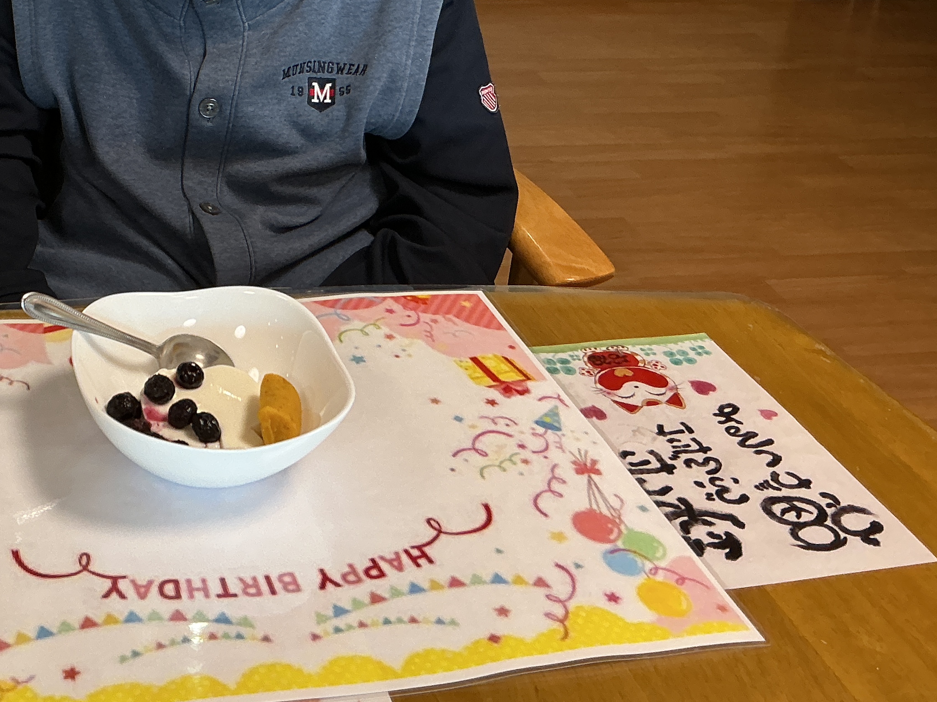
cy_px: 120
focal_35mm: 52
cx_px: 135
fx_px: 1407
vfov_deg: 27.4
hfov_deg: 35.2
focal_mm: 3
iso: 64
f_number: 1.8
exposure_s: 1/60
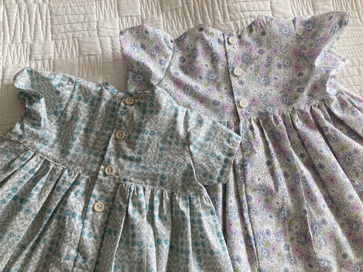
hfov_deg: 63.5
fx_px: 294
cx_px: 182
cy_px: 136
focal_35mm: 28
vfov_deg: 49.7
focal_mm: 3.99
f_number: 1.8
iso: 160
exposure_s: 1/60
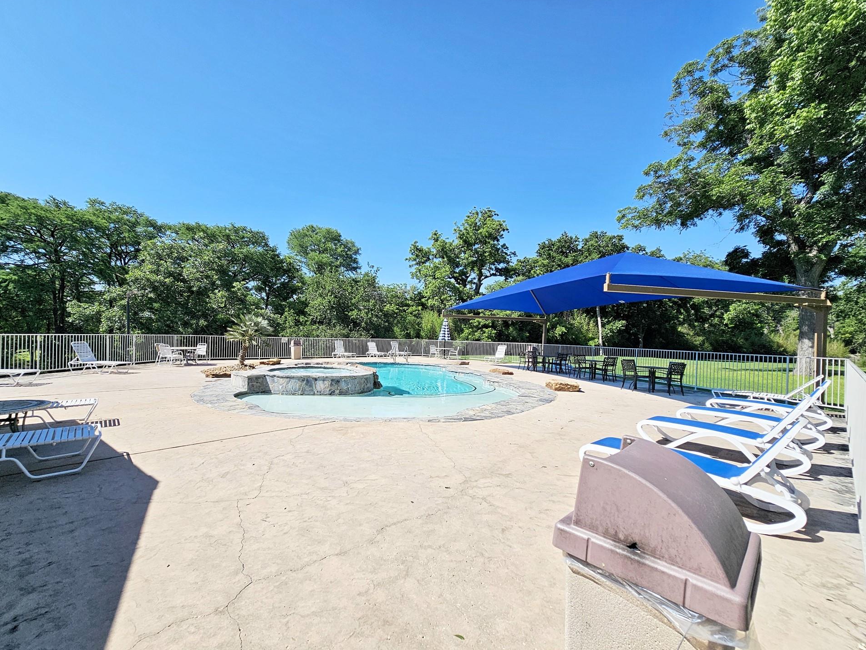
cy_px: 337
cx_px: 408
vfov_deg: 85.6
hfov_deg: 102.0
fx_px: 350
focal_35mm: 14
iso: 50
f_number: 2.2
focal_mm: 2.2
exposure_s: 1/3246
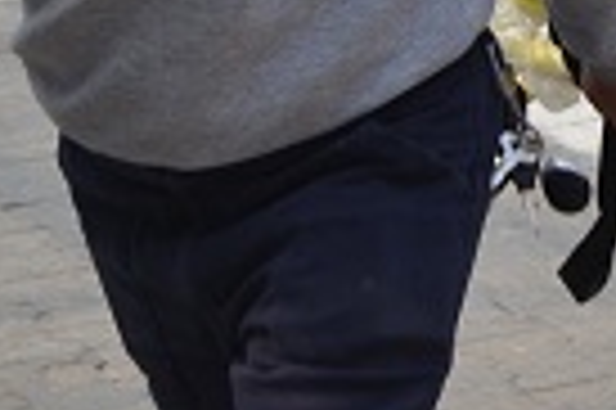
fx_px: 3367
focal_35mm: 197
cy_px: -219
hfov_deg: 10.2
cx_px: 863
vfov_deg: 6.8
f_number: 7.1
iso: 100
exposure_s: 1/200
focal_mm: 26
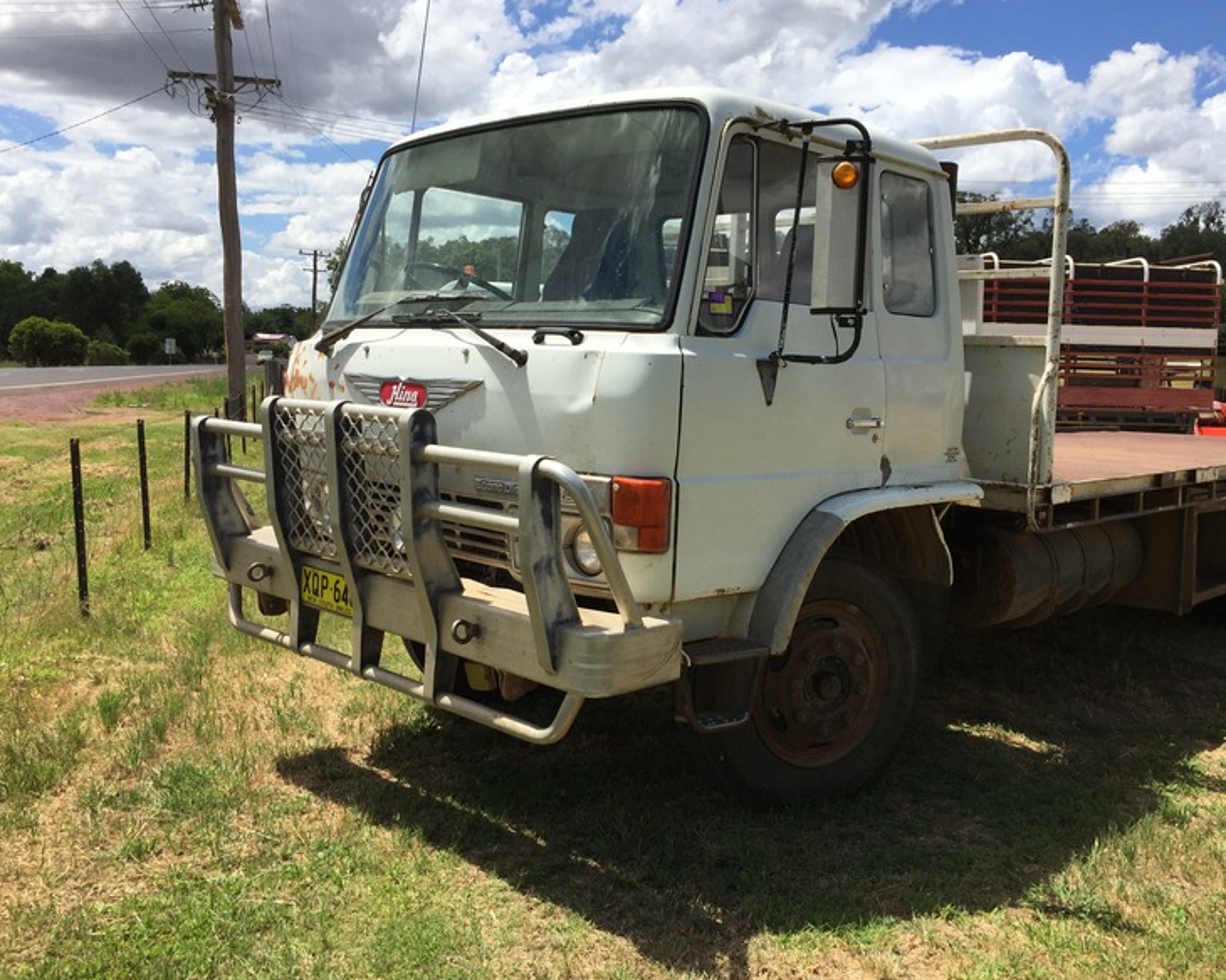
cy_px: 482
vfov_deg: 47.1
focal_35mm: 31
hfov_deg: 57.1
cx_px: 668
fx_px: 1125
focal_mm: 4.15
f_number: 2.2
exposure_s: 1/2825
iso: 32
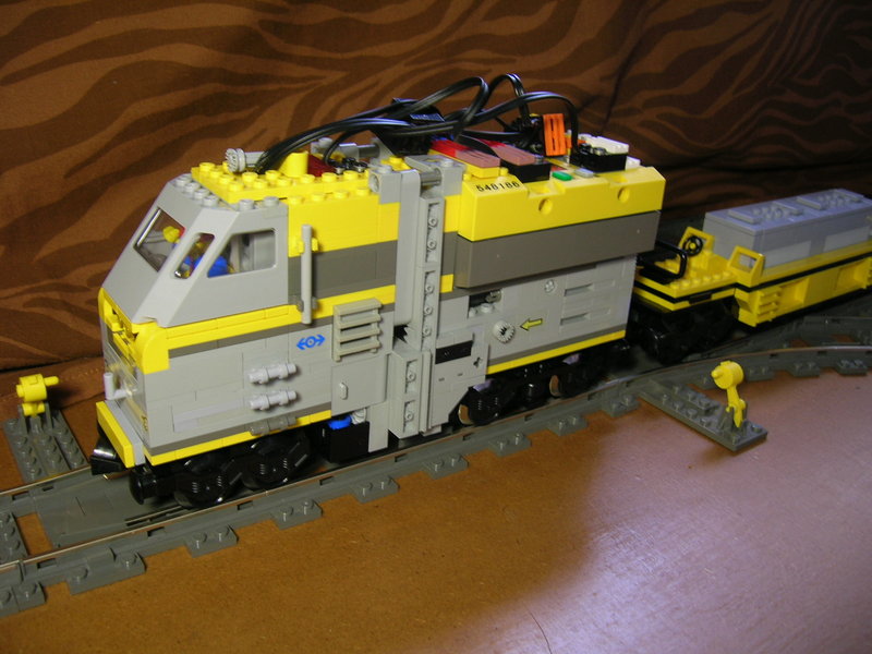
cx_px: 436
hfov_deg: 54.0
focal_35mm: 34
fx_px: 856
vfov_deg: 41.8
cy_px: 327
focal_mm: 5.7
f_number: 2.9
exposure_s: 1/10.5
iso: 50
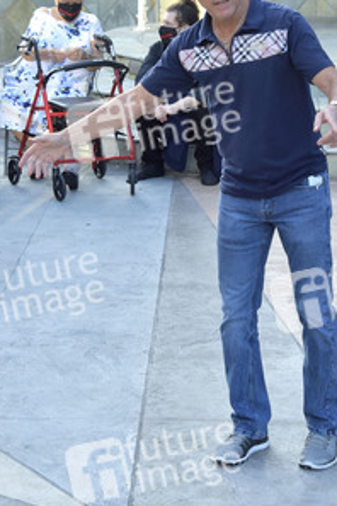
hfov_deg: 14.1
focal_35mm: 97
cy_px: 208
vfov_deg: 21.0
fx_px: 1362
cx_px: 203
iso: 500
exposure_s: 1/250
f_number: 7.1
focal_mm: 72
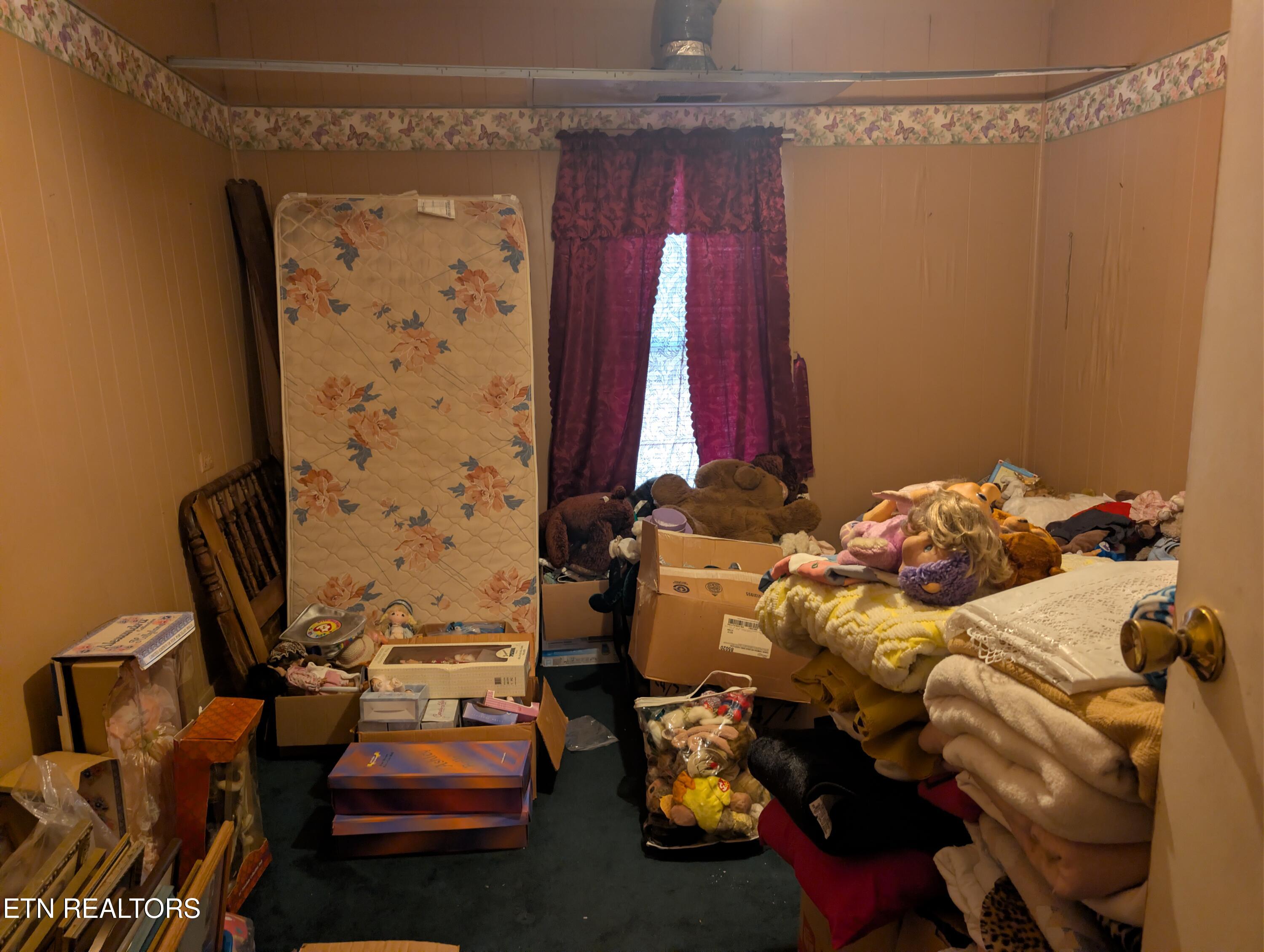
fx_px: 877
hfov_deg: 71.5
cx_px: 632
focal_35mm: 24
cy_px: 476
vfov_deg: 56.9
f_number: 1.68
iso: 525
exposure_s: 1/60
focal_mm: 6.9
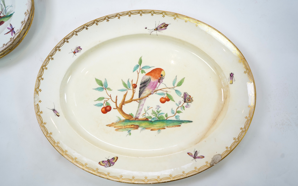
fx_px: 252
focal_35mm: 31
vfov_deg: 40.6
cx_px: 149
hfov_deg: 61.2
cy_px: 95
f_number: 5
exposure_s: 1/100
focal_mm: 30
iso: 320
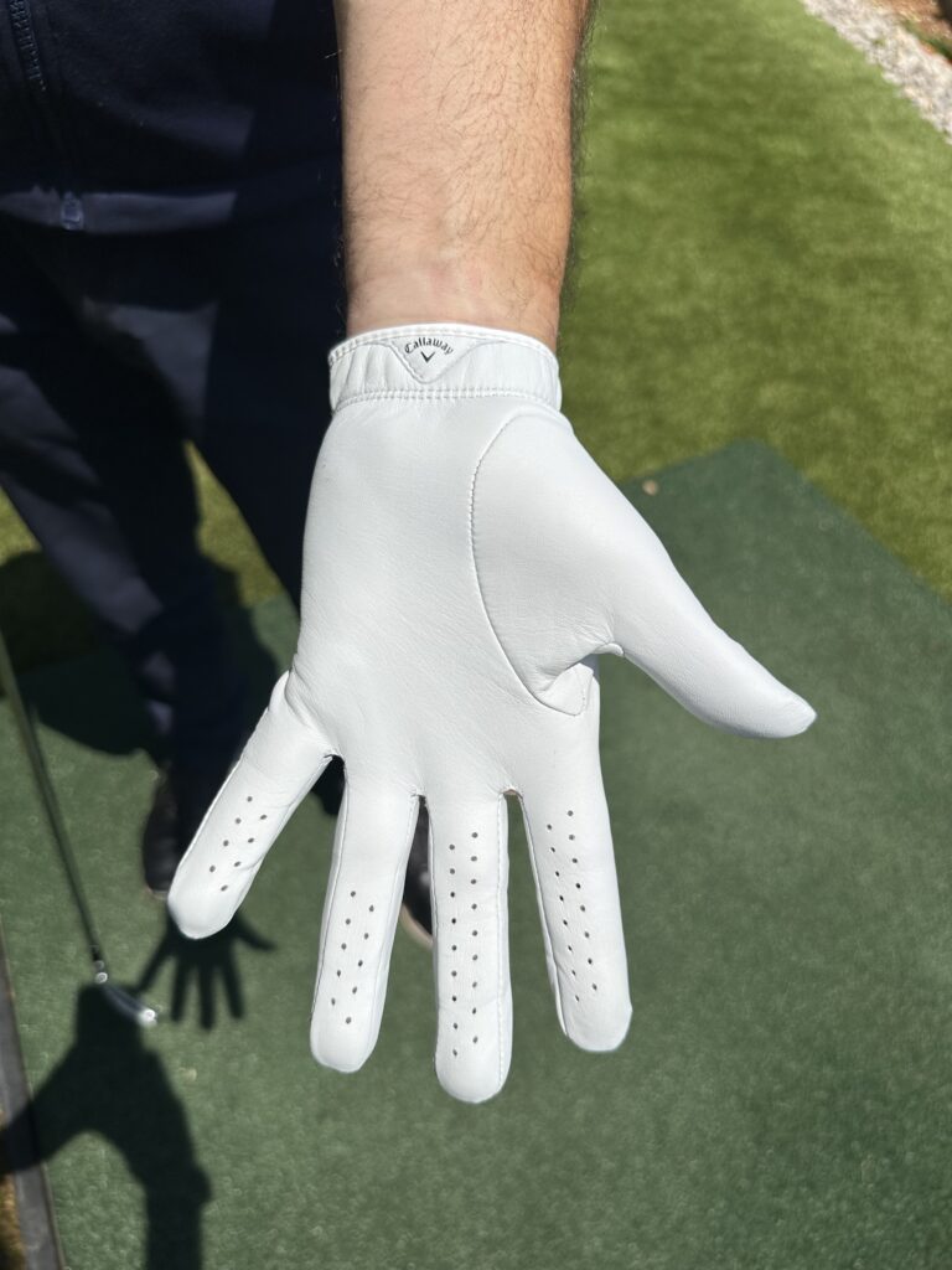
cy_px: 635
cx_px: 476
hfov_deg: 56.8
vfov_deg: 71.6
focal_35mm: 24
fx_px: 880
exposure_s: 1/12048
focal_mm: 6.86
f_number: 1.78
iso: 80
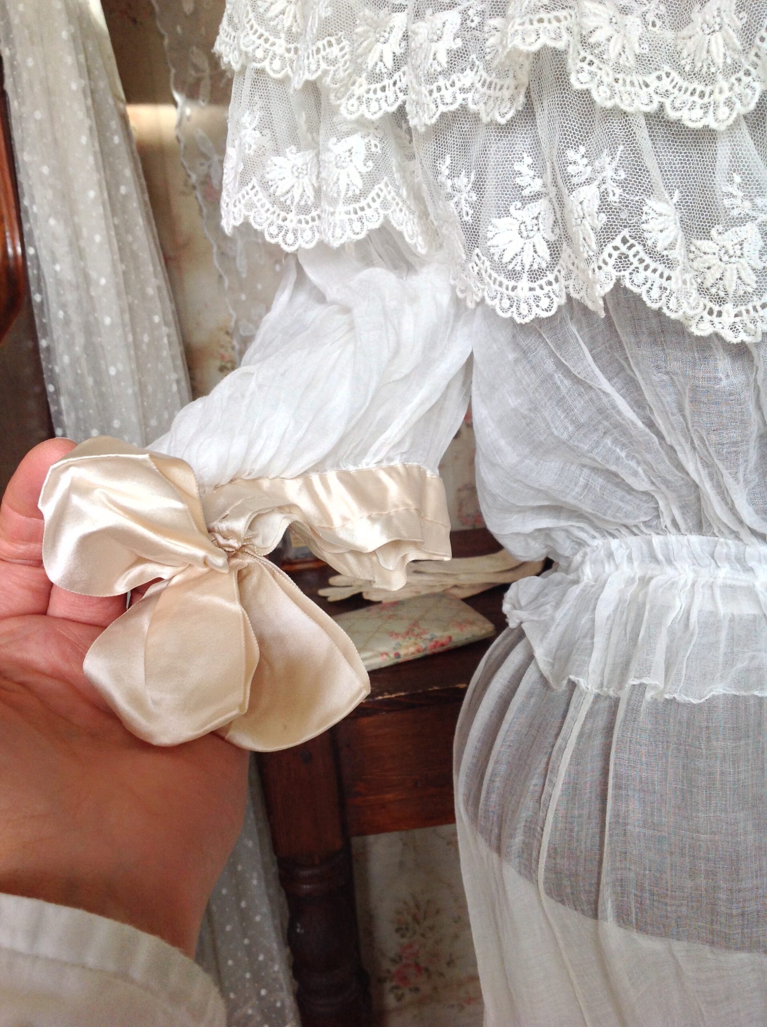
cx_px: 384
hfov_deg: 40.6
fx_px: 1037
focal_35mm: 35
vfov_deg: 52.7
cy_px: 514
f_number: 2.4
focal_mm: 4.28
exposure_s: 1/120
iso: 80
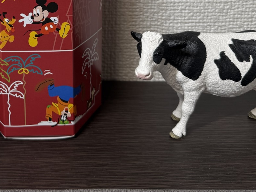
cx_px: 15
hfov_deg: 30.0
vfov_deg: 22.7
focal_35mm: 61
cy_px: -15
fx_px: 451
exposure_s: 1/94
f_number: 1.78
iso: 64
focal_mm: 6.76
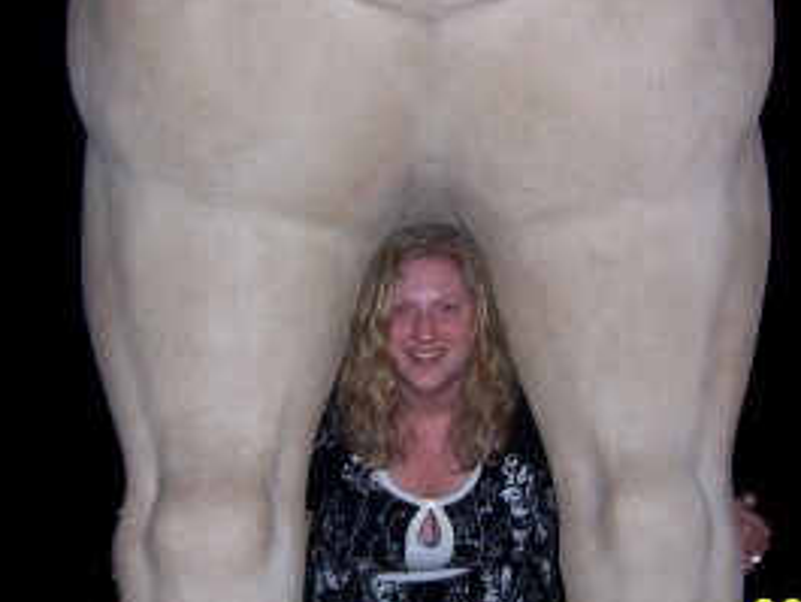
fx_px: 1296
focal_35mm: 56
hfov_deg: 34.3
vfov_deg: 26.1
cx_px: 429
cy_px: 237
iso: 80
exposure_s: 1/60
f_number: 2.8
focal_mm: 5.5
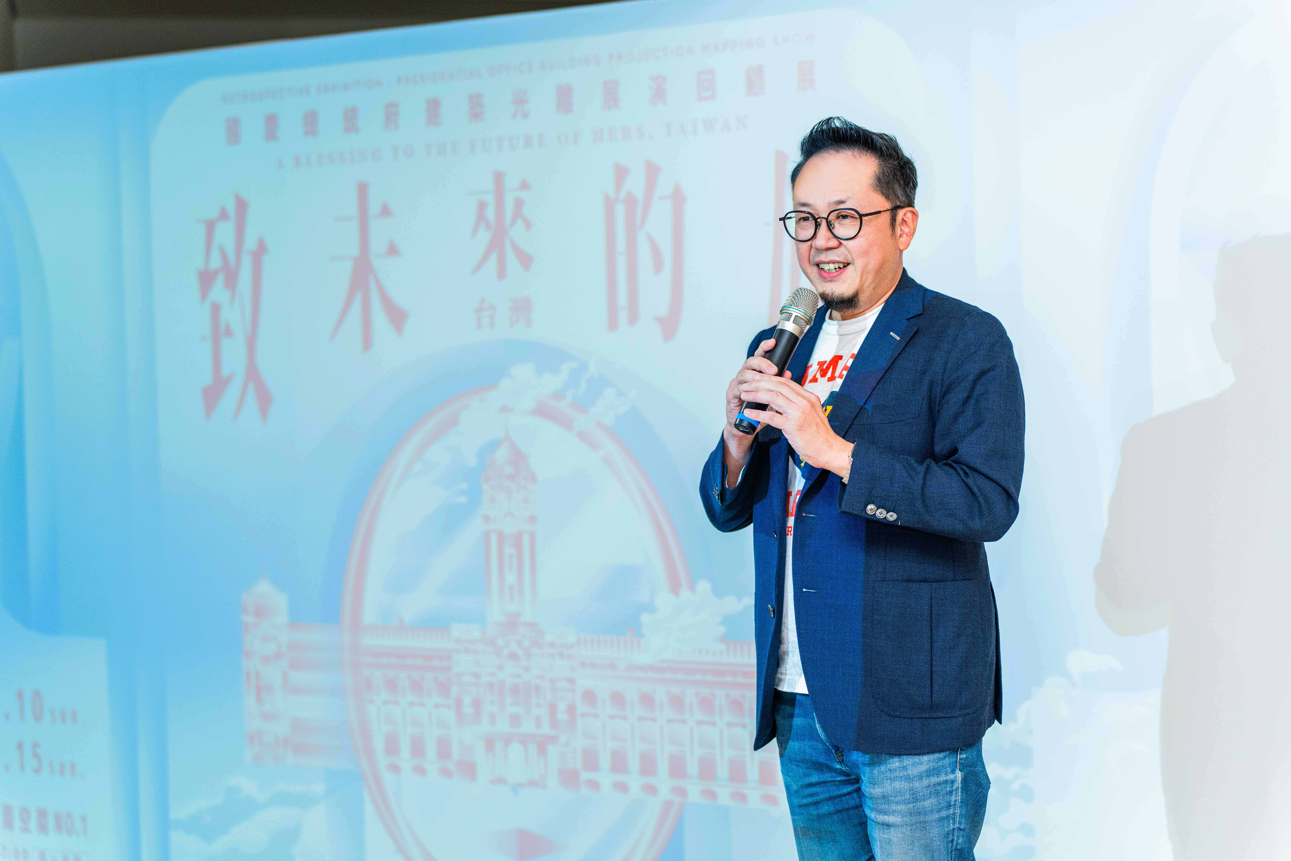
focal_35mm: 63
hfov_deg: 31.9
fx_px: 2259
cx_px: 646
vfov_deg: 21.6
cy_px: 430
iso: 1000
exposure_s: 1/200
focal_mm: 63
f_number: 2.5
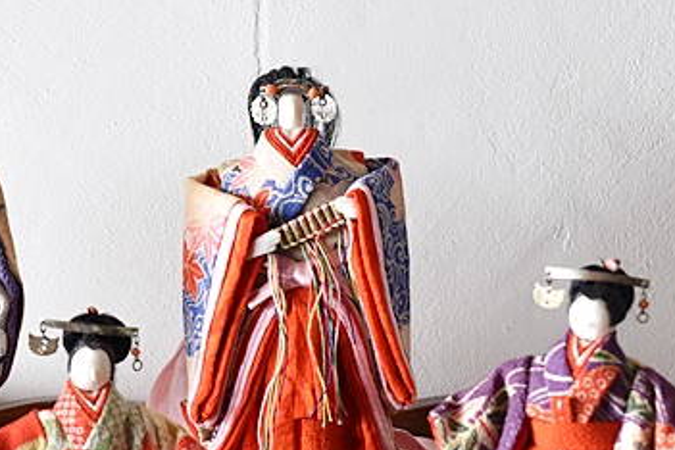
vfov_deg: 8.0
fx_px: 3206
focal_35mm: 171
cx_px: 148
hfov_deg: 12.0
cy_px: 293
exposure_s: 1/1.3
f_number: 5.6
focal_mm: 50
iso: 800
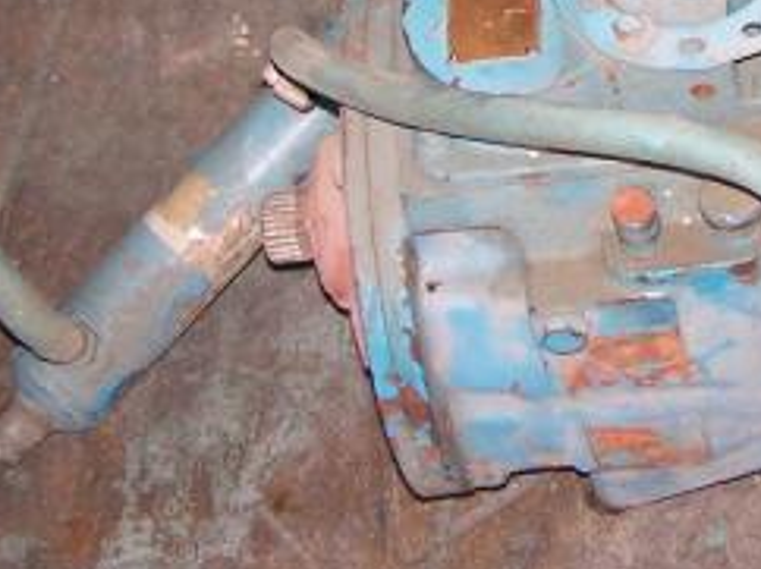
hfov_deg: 14.3
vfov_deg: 10.7
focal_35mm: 135
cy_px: -167
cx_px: 827
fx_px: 2965
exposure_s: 1/60
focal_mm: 8.5
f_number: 3.2
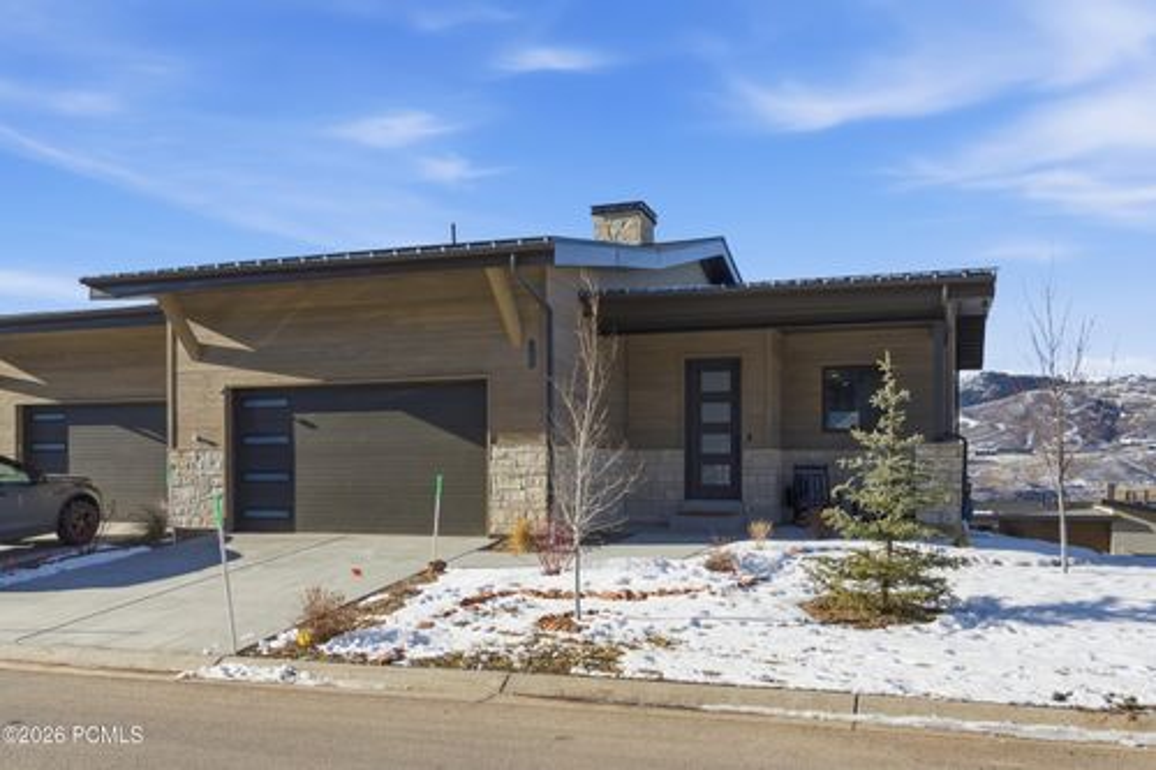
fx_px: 963
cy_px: 385
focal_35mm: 30
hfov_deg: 61.9
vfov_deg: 43.6
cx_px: 578
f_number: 8
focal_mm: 30
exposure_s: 1/8000
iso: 800
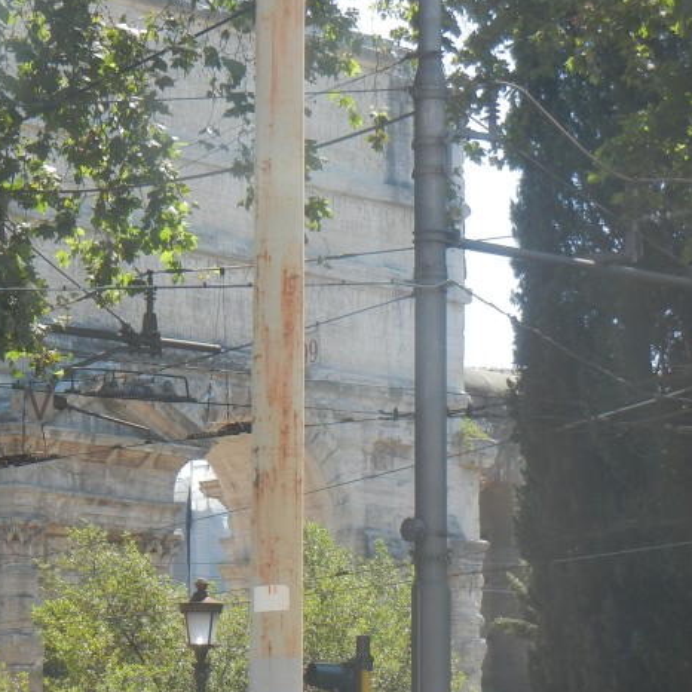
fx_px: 3913
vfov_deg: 10.1
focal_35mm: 173
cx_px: 79
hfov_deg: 10.1
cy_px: 445
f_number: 4.4
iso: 160
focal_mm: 16
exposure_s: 1/231
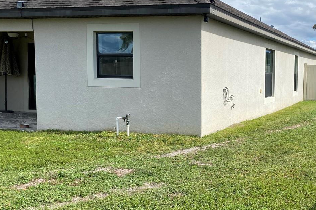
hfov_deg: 40.7
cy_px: 106
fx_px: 404
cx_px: 260
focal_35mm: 46
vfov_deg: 29.2
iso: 32
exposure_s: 1/2967
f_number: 1.8
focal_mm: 4.25
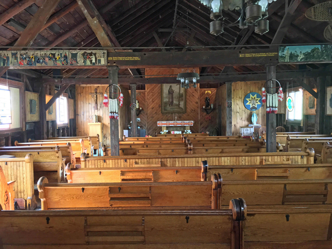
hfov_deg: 61.7
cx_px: 166
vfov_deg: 48.2
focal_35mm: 29
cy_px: 124
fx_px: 278
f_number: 2.2
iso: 200
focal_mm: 4.15
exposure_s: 1/20
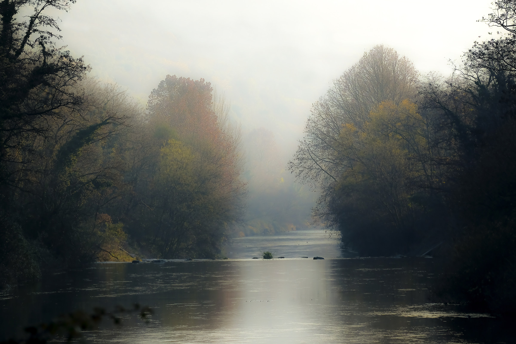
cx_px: 258
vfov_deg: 8.0
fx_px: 2451
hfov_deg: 12.0
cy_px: 172
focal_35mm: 171
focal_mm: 113.8
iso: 800
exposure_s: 1/900
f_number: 6.4
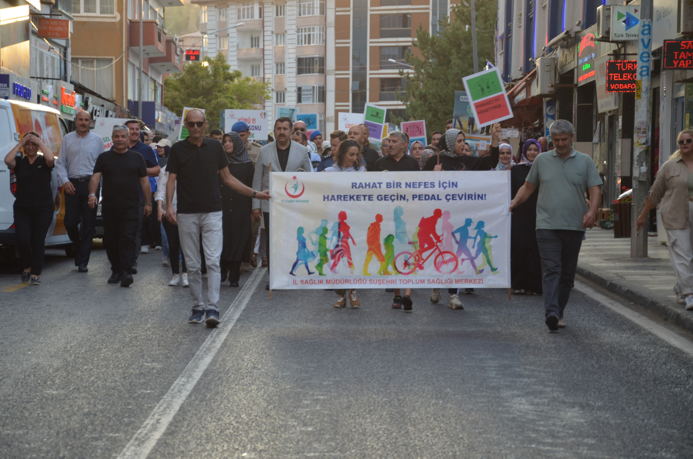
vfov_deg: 12.1
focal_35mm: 112
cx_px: 346
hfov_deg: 18.2
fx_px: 2161
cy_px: 230
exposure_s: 1/125
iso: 250
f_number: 5.3
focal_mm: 75
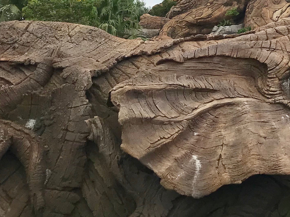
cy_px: -80
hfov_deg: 22.9
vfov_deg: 17.3
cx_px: 339
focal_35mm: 79
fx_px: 662
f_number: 1.8
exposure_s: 1/1212
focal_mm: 3.99
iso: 20
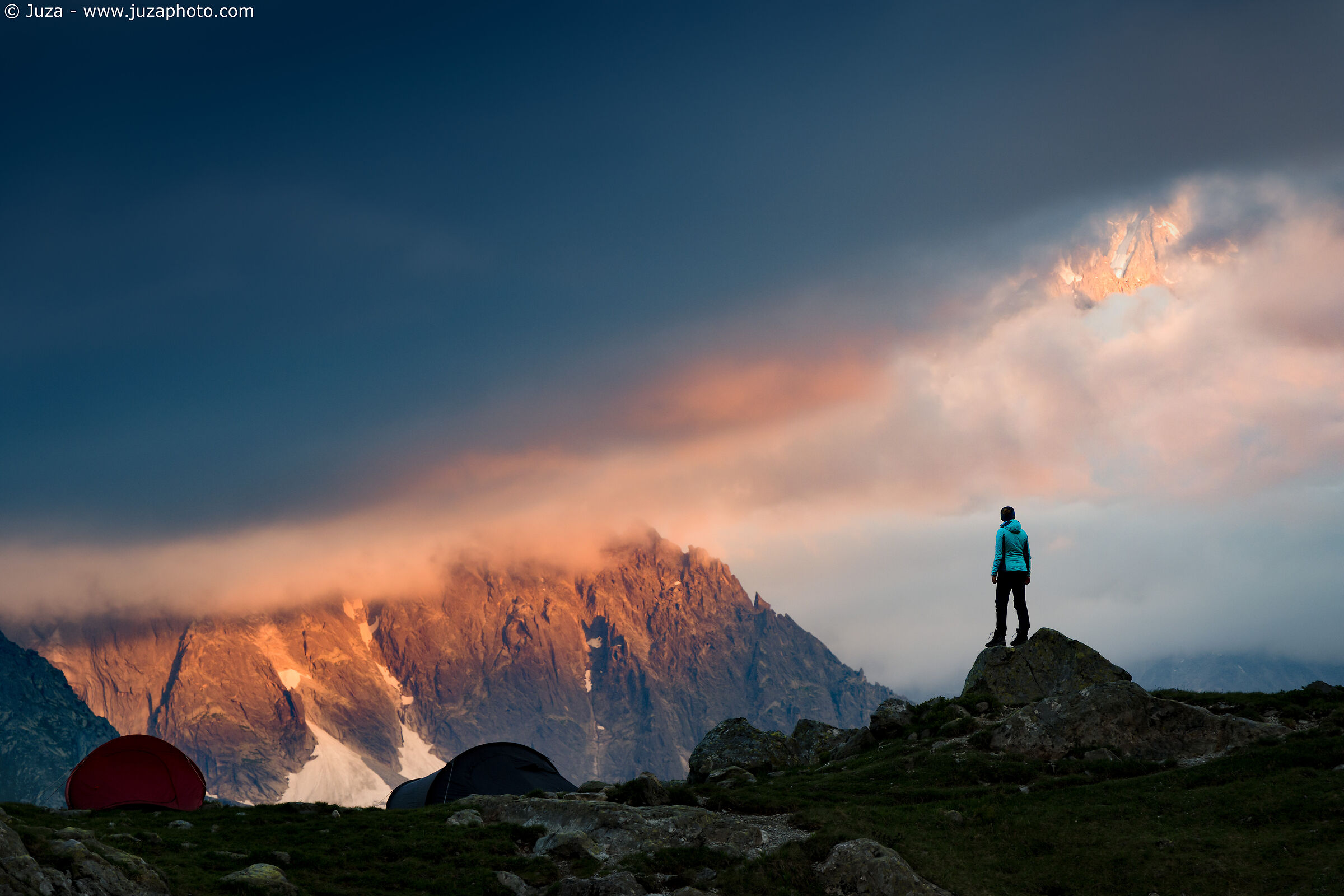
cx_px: 672
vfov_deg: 8.3
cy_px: 448
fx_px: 6160
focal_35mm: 165
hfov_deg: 12.5
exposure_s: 1/45
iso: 200
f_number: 10
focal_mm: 110
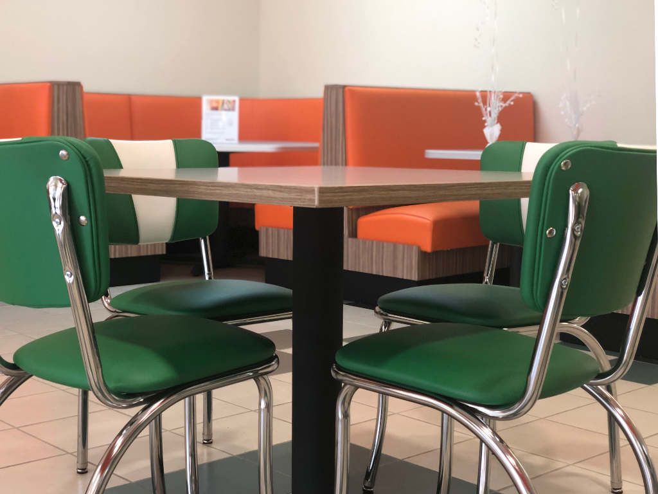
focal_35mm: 52
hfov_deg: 36.8
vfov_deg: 28.0
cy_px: 247
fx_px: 988
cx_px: 329
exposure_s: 1/40
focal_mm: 6
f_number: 2.4
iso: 100
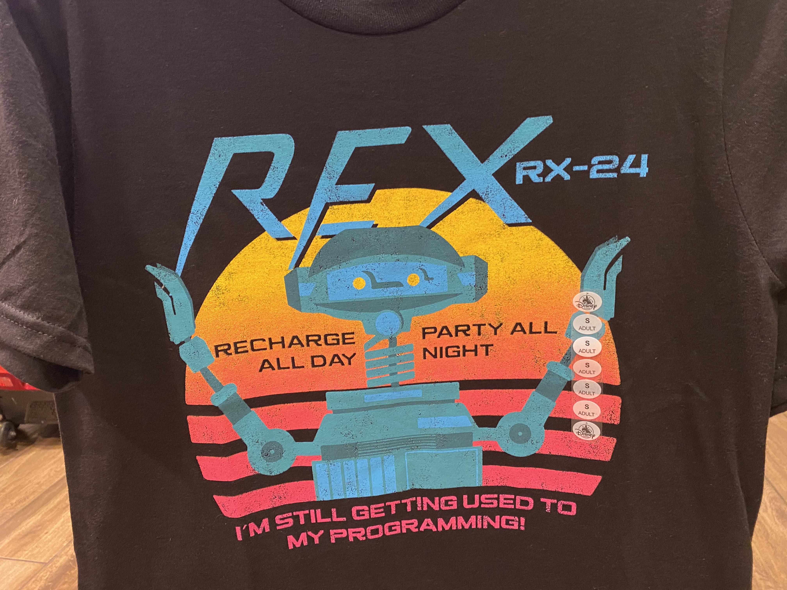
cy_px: 295
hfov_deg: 67.3
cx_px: 394
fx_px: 591
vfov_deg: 53.1
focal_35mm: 26
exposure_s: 1/60
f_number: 1.8
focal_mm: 4.25
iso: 160
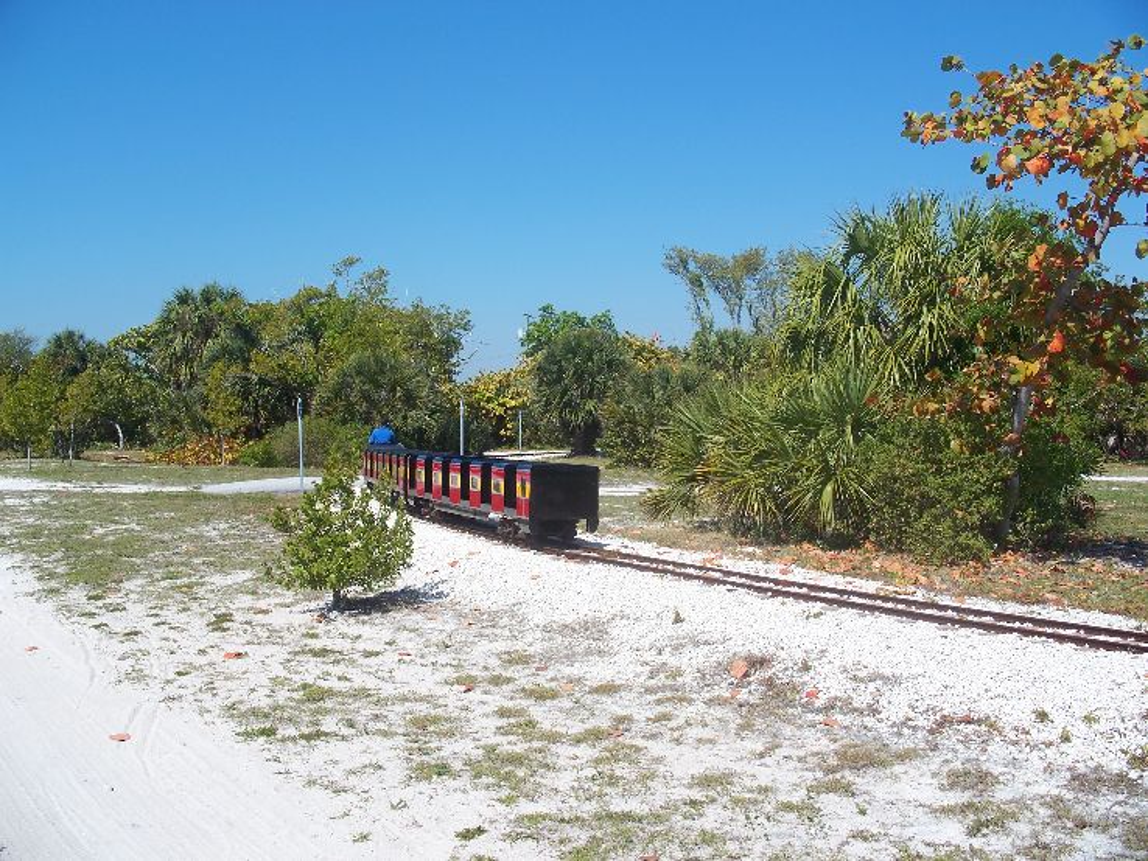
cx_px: 574
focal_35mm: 37
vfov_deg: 38.7
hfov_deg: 50.1
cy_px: 430
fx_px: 1227
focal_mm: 7.8
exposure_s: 1/640
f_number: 4
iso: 64
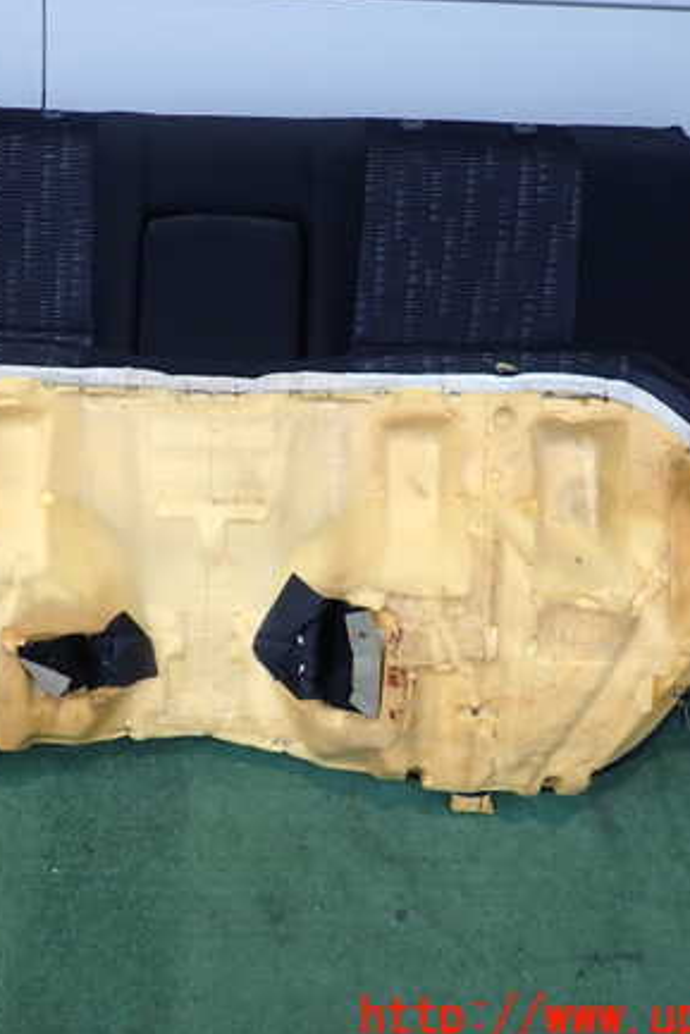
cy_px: 511
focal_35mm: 36
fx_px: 1034
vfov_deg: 53.1
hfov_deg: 36.2
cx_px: 184
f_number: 2
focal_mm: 4.5
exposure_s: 1/100
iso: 200
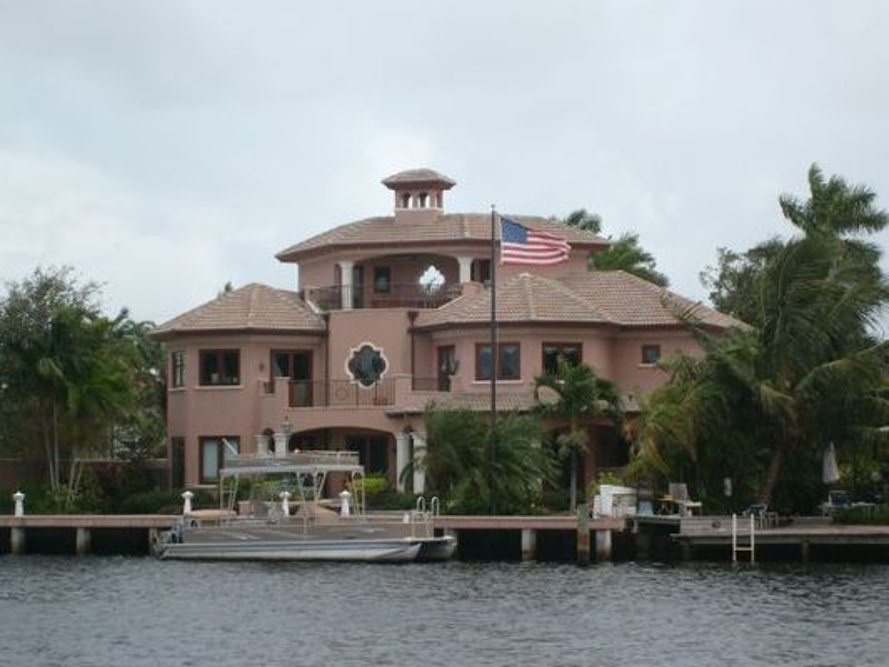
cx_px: 444
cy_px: 334
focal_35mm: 106
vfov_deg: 14.0
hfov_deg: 18.5
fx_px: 2723
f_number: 4.9
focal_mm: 17.4
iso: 100
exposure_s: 1/125
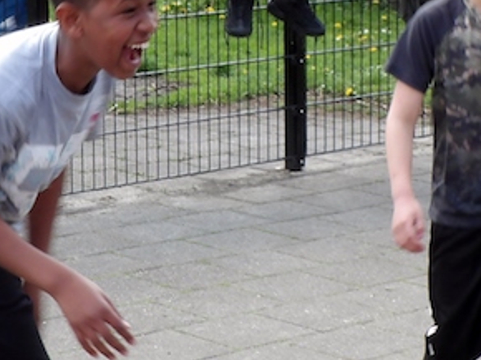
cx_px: 131
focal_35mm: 145
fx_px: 2013
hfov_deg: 13.6
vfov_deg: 10.2
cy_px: 93
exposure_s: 1/53
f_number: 4.9
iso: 100
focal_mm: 7.6
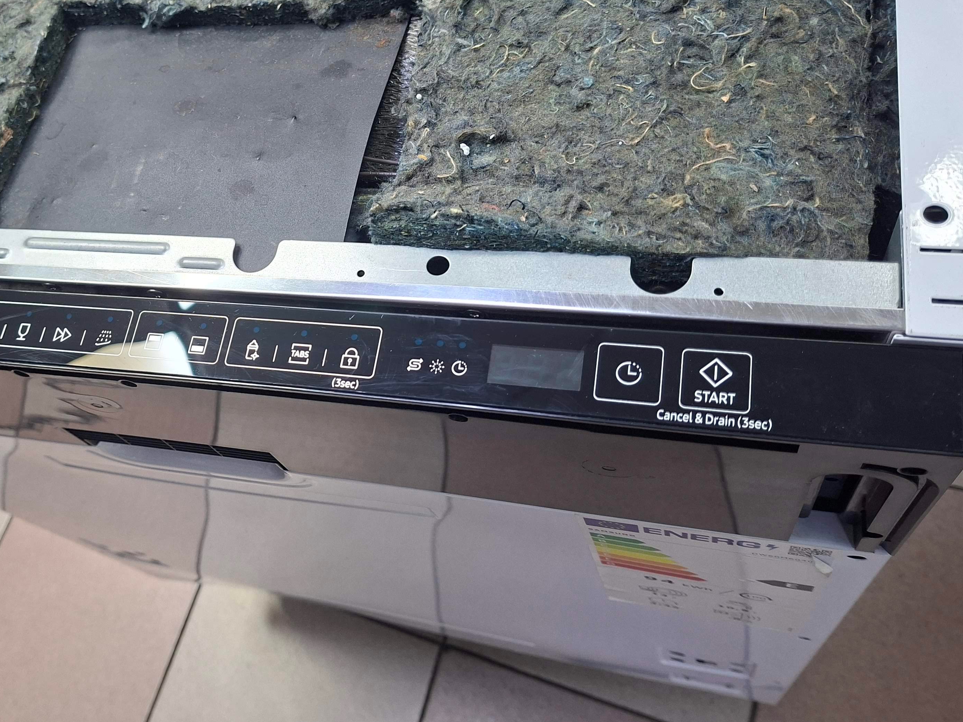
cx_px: 285
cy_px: 289
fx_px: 918
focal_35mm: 33
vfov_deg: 42.7
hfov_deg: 53.7
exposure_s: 1/50
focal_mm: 5.54
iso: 200
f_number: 1.8
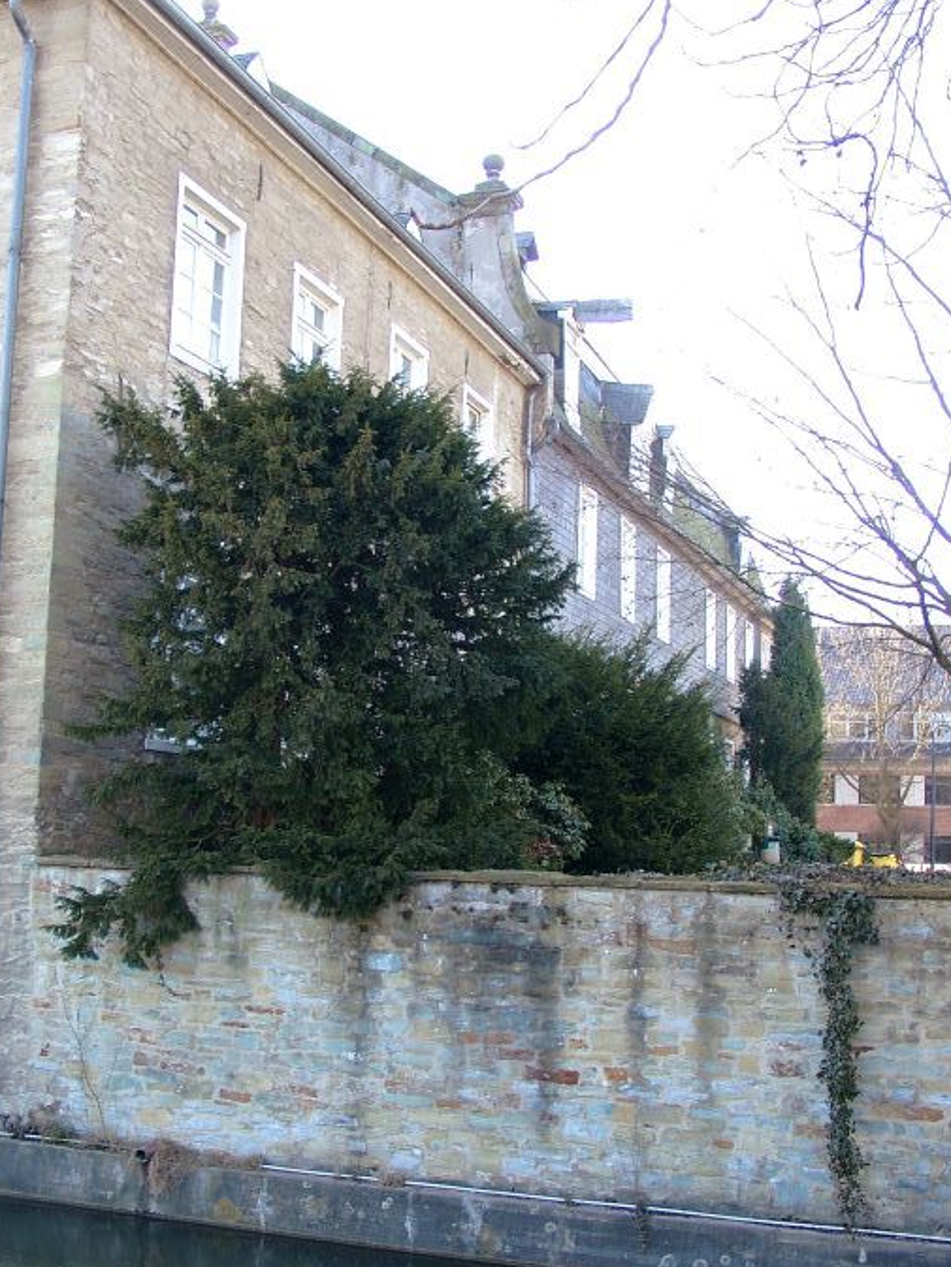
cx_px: 454
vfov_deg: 42.9
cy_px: 687
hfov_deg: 32.9
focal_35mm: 44
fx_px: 1611
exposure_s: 1/90
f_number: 2.8
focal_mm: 7.69
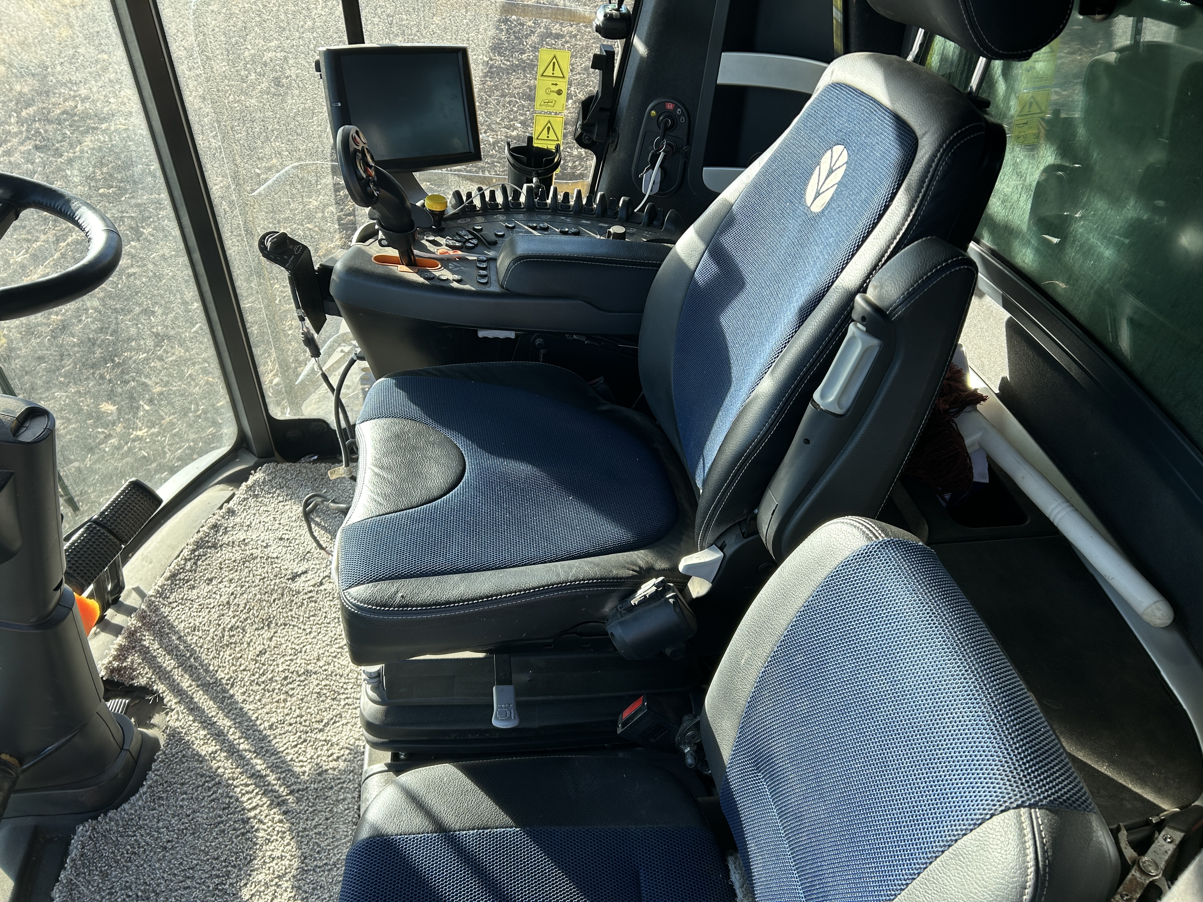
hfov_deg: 67.3
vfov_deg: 53.1
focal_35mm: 26
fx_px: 904
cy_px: 451
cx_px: 602
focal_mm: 5.7
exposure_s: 1/434
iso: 50
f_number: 1.5
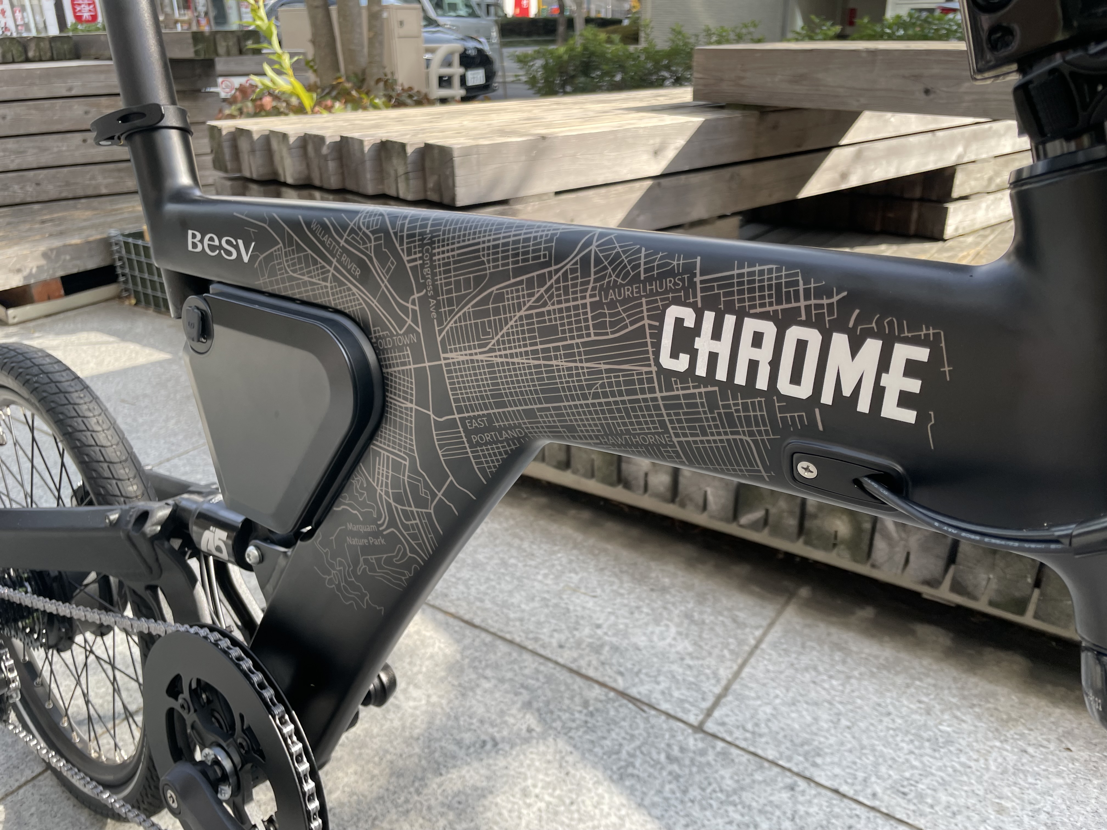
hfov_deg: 67.3
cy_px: 415
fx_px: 831
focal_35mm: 26
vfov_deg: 53.1
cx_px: 554
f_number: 1.6
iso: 32
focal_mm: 4.2
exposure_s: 1/432
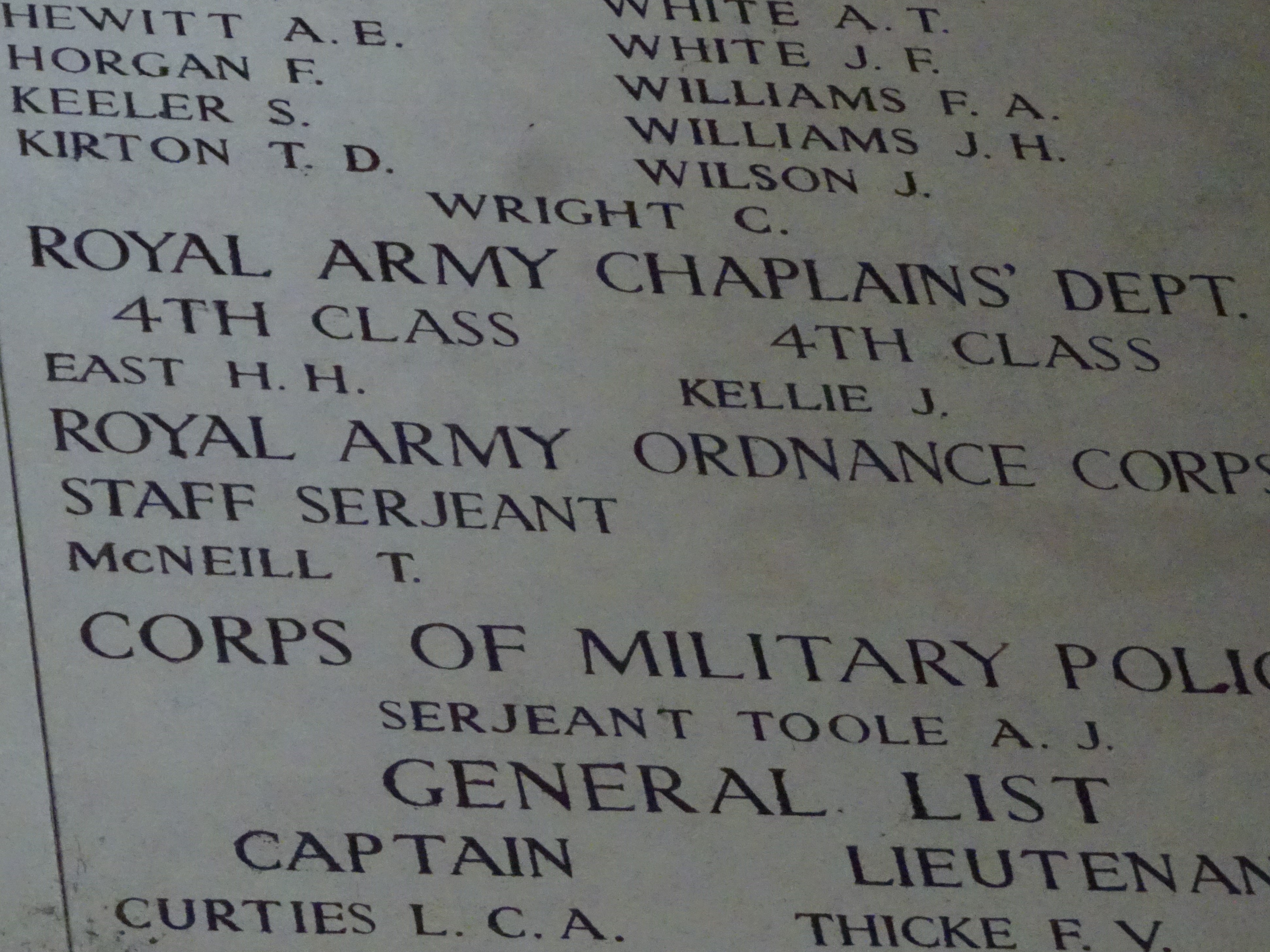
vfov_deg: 8.6
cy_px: 476
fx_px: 6346
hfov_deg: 11.4
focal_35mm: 173
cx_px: 635
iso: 2500
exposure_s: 1/200
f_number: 5.6
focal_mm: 29.57
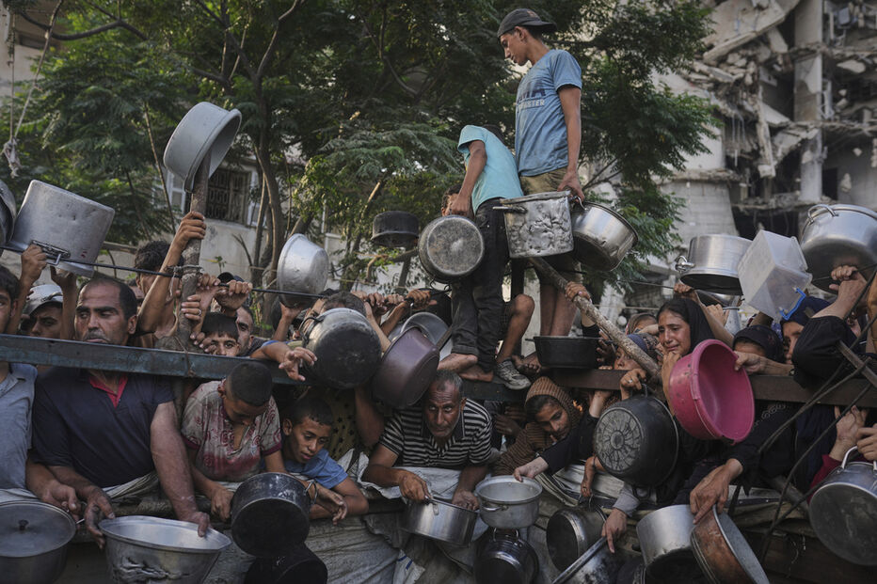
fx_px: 852
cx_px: 438
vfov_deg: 37.8
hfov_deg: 54.4
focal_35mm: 35
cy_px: 292
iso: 200
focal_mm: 35
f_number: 3.2
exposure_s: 1/400
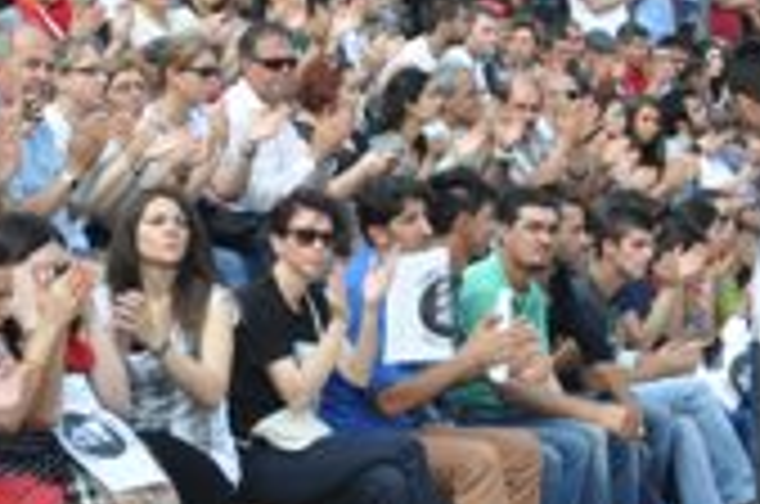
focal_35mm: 162
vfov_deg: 8.4
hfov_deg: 12.7
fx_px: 3418
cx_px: 376
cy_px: 27
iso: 200
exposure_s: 1/125
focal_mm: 45
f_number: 5.6
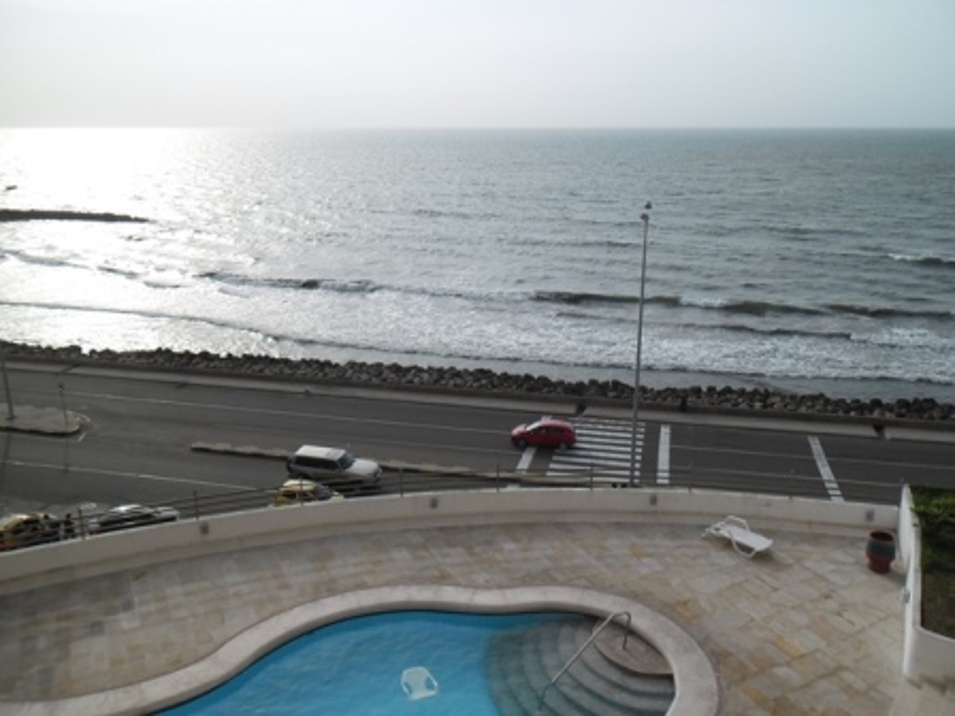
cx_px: 478
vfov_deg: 51.4
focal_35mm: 27
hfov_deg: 65.3
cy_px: 358
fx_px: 745
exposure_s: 1/789
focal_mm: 4.9
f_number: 3.5
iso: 80
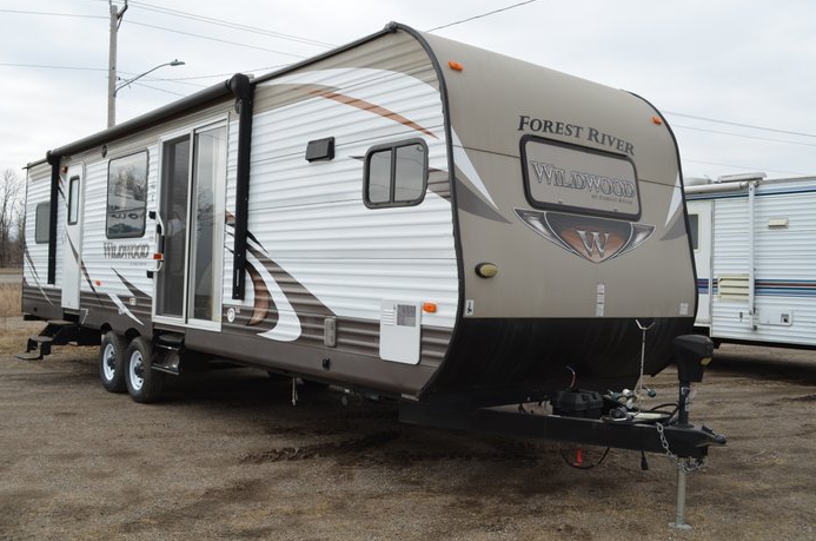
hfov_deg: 55.9
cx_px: 398
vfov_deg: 38.7
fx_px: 769
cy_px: 274
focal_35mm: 34
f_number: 8
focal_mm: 22
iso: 110
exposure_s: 1/250
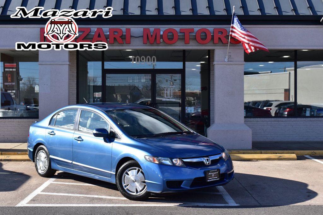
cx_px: 162
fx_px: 471
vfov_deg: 25.7
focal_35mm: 52
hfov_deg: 37.9
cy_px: 108
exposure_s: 1/400
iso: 400
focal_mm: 35
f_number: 11
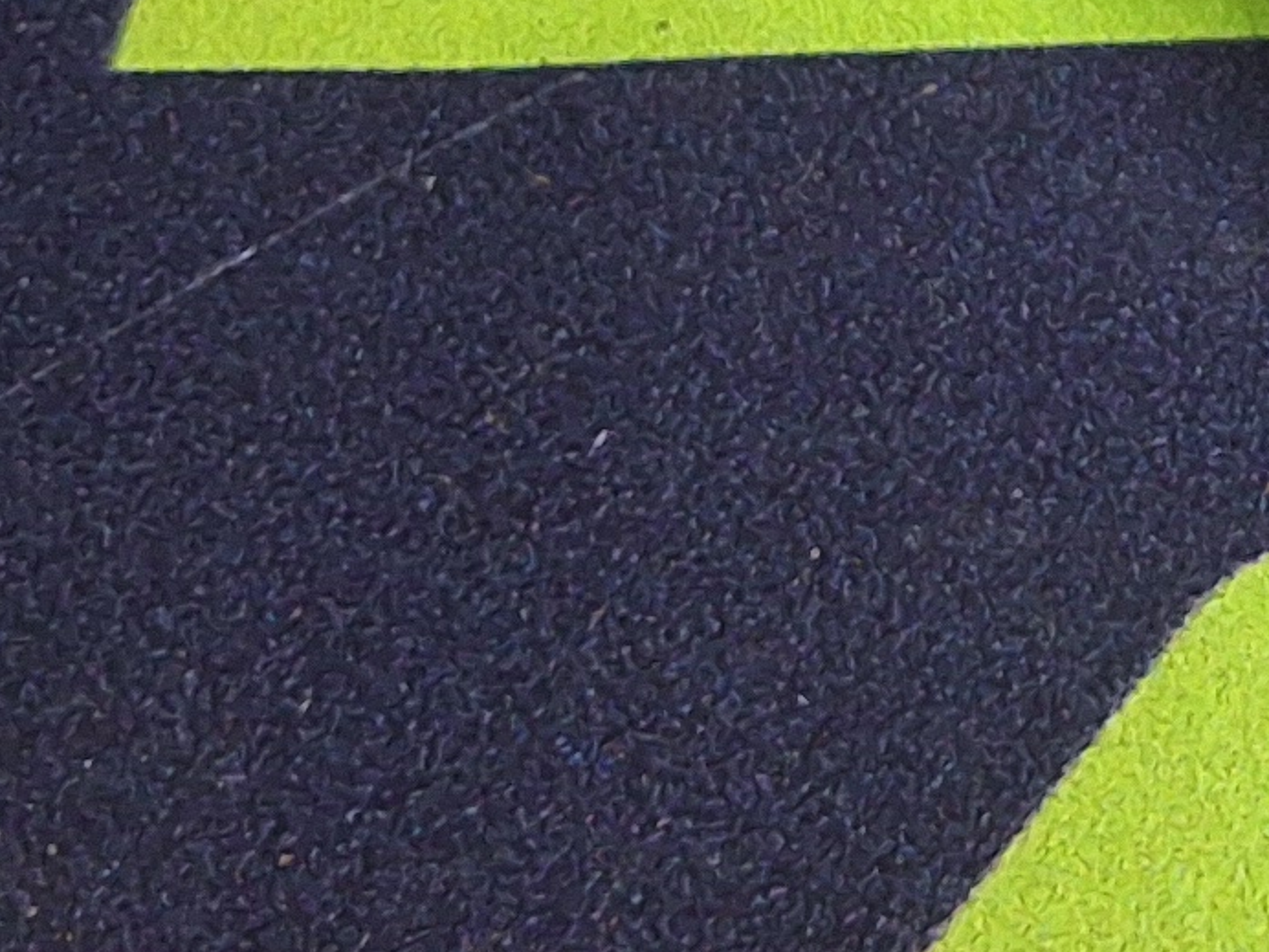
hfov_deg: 13.5
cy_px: -618
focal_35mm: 132
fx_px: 4839
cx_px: 2228
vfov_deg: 10.7
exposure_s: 1/40
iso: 125
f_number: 1.9
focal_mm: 2.91
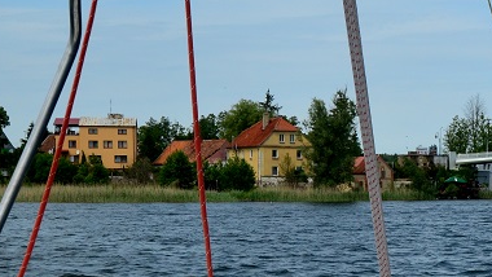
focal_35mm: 99
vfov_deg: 12.2
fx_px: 1292
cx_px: 462
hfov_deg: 21.0
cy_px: 230
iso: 400
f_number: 10
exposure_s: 1/500
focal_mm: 24
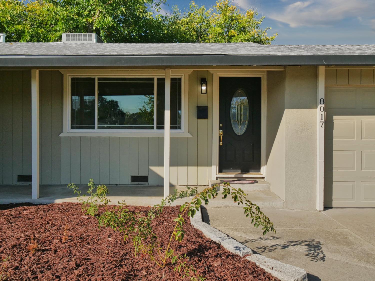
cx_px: 188
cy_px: 140
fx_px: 303
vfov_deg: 49.7
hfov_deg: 63.4
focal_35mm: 28
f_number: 8
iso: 640
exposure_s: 1/1600
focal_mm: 14
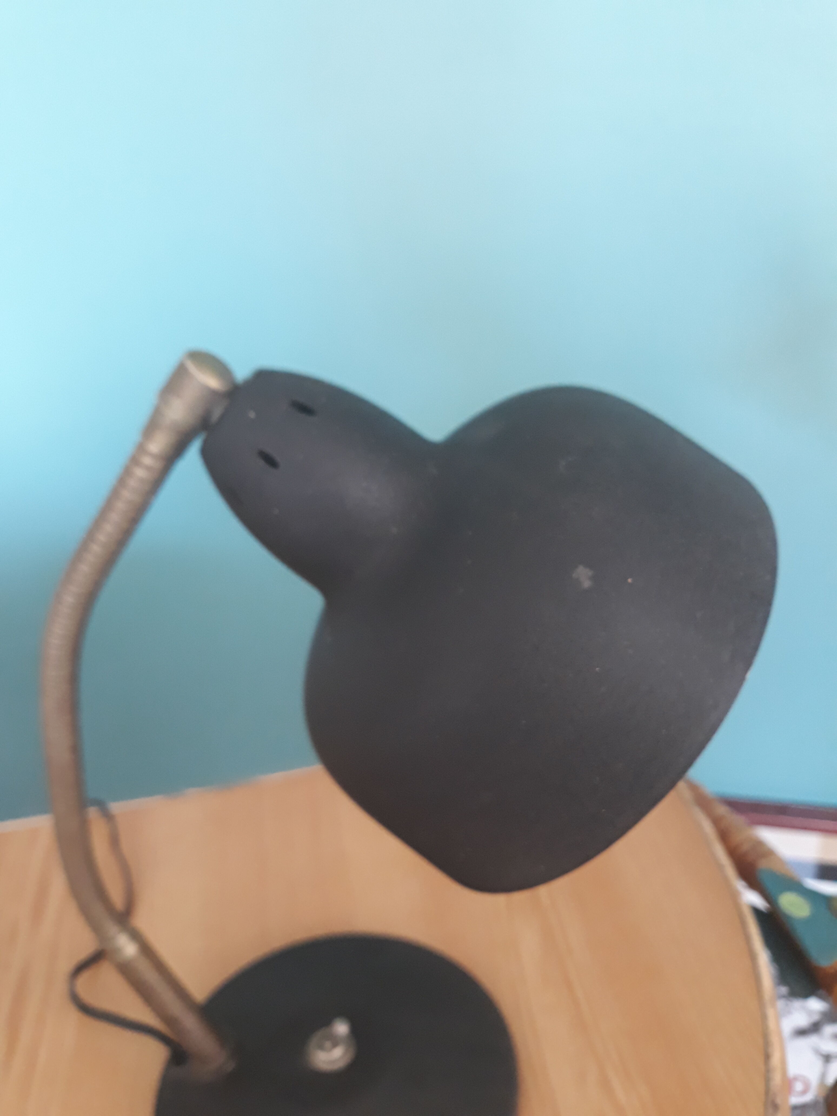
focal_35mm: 27
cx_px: 418
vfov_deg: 65.3
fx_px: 870
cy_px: 558
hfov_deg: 51.4
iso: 200
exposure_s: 1/50
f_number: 1.7
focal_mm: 3.71
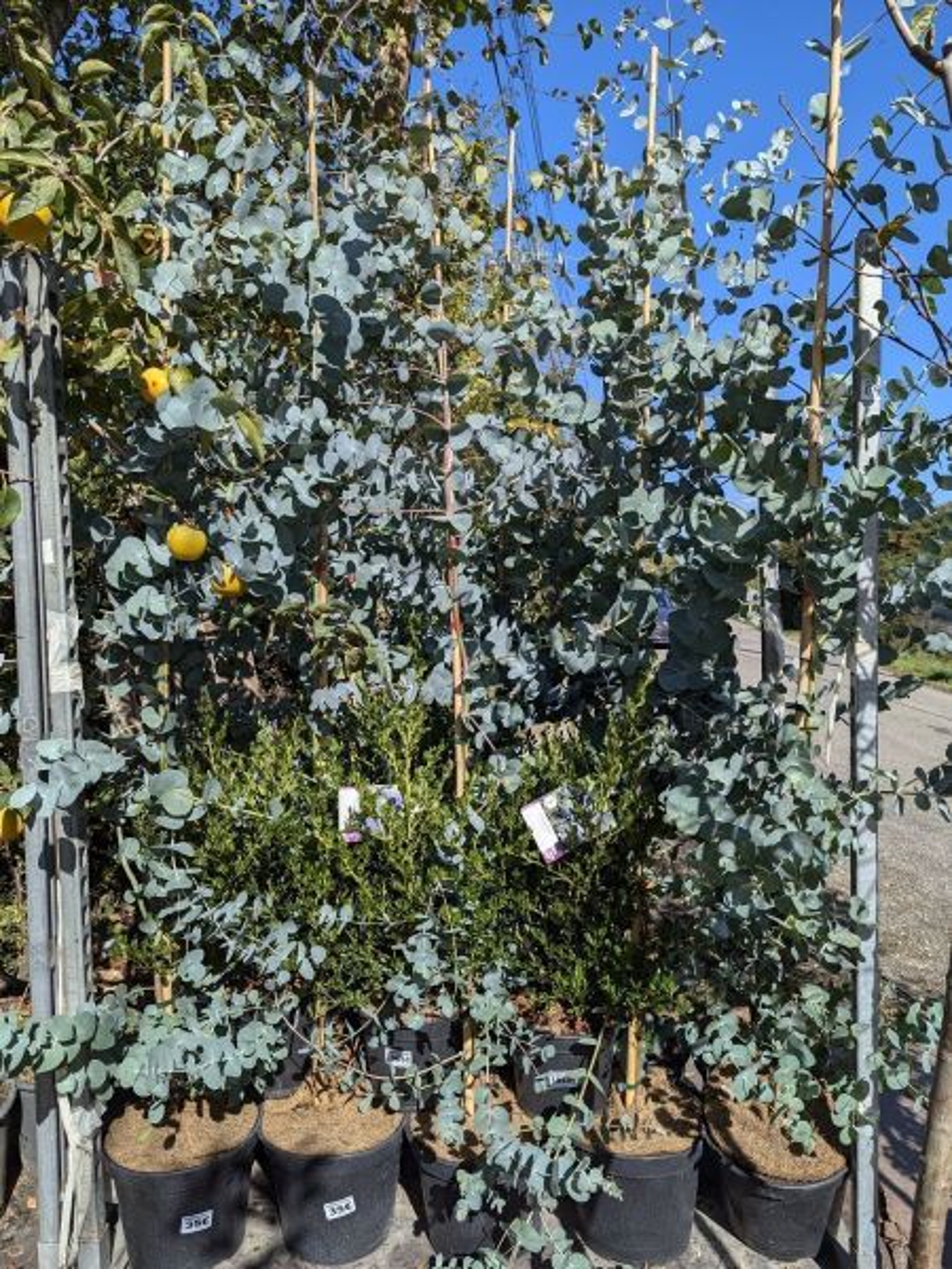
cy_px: 634
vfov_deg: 71.6
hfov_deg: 56.8
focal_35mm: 24
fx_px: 880
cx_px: 476
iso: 51
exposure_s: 1/2632
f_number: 1.85
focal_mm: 6.81
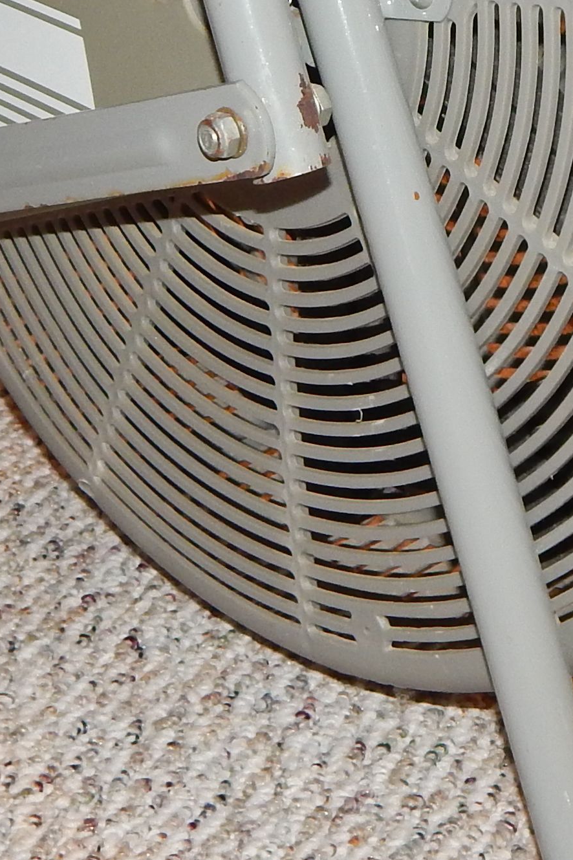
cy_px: 93
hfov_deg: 13.5
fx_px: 2411
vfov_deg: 19.8
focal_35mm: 101
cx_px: 401
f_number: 3.2
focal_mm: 5.1
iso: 200
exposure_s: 1/30
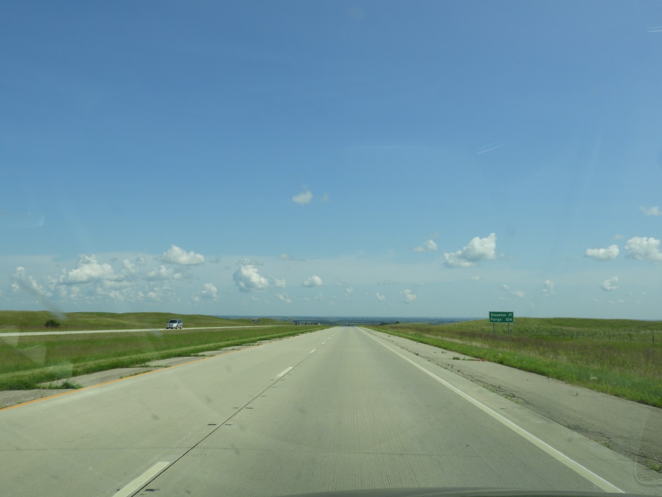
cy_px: 248
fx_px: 631
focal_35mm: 33
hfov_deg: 55.4
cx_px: 331
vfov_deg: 42.9
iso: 100
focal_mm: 5.9
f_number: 3.6
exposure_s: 1/1250
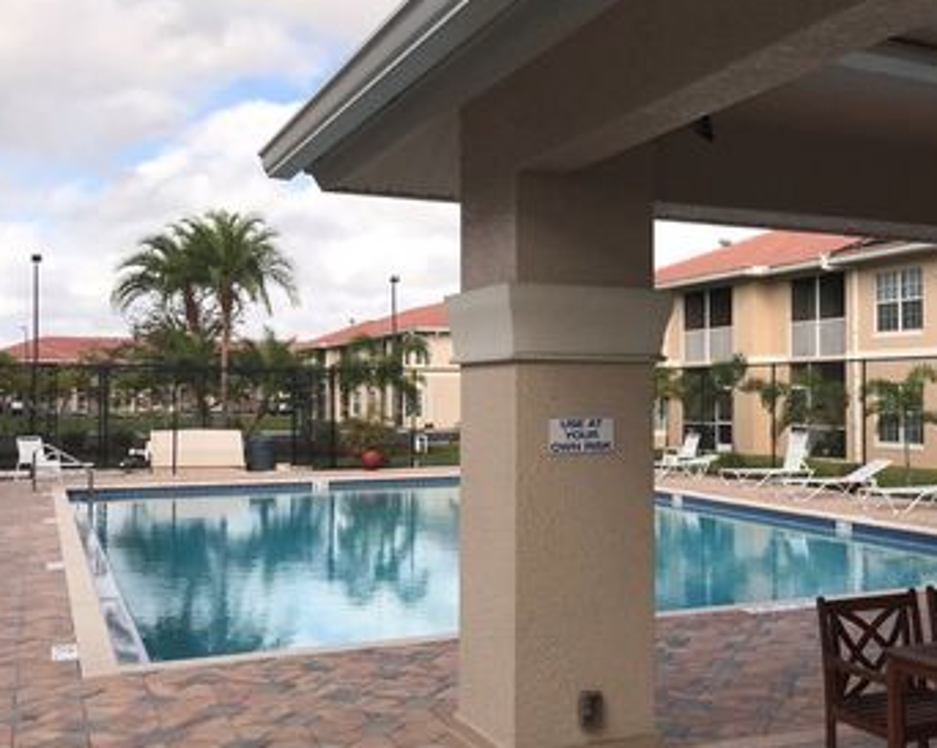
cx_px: 608
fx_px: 1108
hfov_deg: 45.3
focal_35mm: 40
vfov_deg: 37.3
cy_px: 385
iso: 20
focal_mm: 3.99
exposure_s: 1/3690
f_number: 1.8
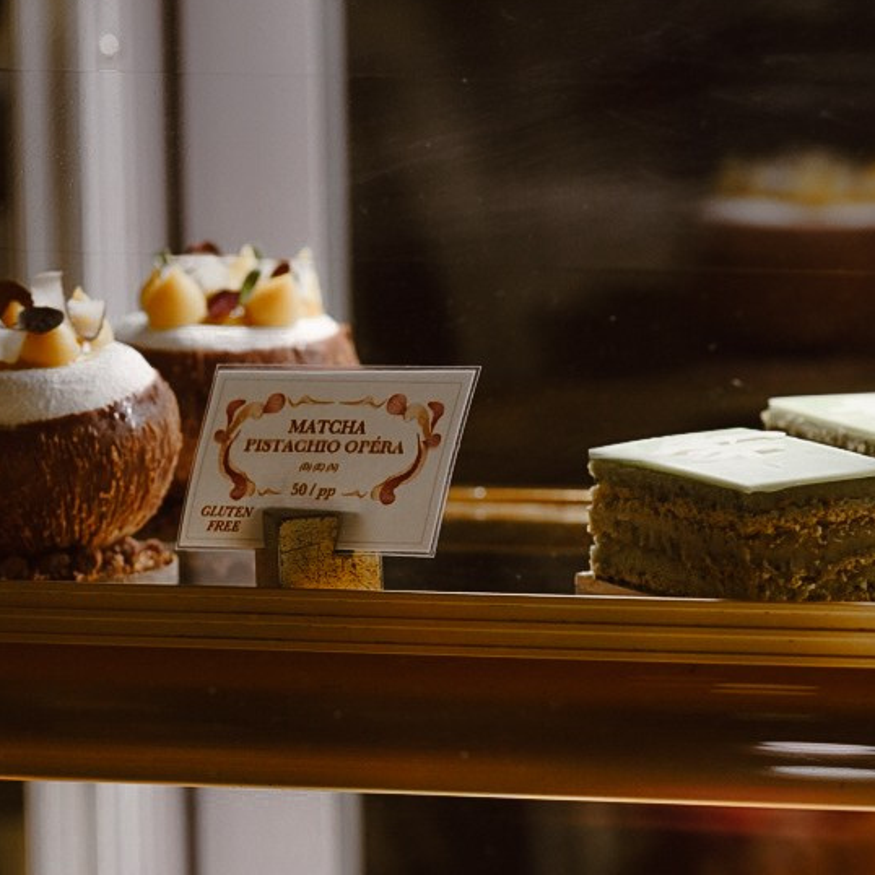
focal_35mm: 345
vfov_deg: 5.1
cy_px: 1161
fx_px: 9866
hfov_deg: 5.1
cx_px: 67
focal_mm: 135
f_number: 3.5
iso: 400
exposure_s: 1/125
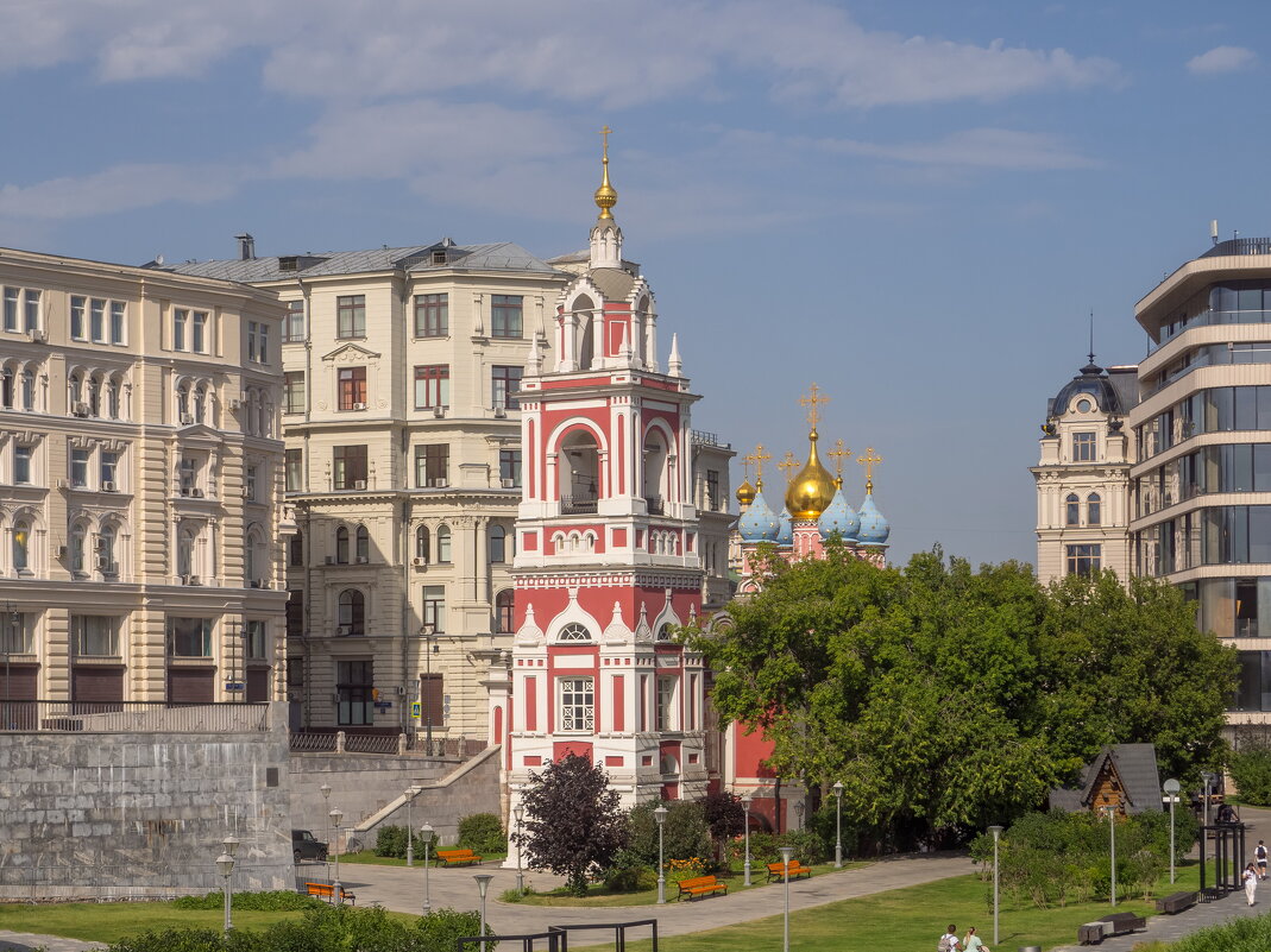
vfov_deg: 19.4
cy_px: 476
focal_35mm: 76
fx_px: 2790
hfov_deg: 25.7
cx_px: 636
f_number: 8
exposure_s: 1/800
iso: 200
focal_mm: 38
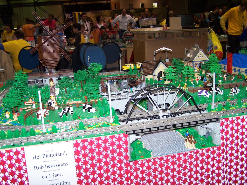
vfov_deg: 37.7
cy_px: 92
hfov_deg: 49.0
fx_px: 271
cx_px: 124
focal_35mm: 38
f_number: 2.8
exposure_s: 1/60
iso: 140
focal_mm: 6.3
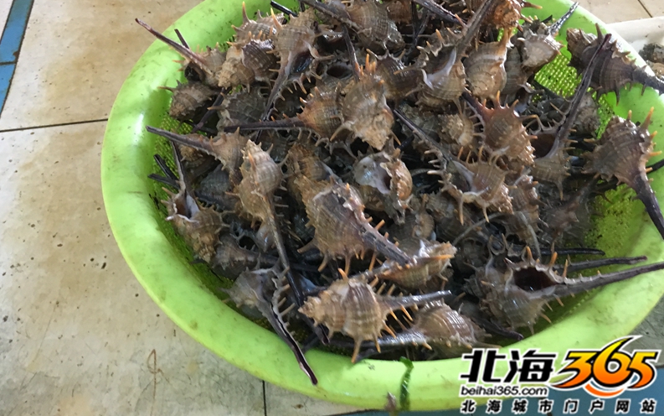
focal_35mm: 31
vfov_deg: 40.5
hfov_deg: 61.2
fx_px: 561
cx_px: 330
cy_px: 168
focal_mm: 4.15
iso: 400
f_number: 2.2
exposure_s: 1/17
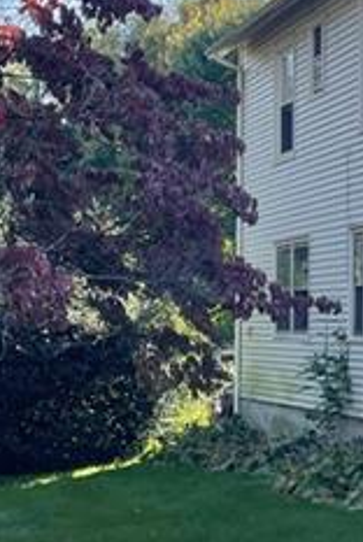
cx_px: 631
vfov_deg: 22.8
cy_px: 286
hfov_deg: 13.9
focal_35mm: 89
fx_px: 1342
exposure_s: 1/1370
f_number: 1.6
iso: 32
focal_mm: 5.1
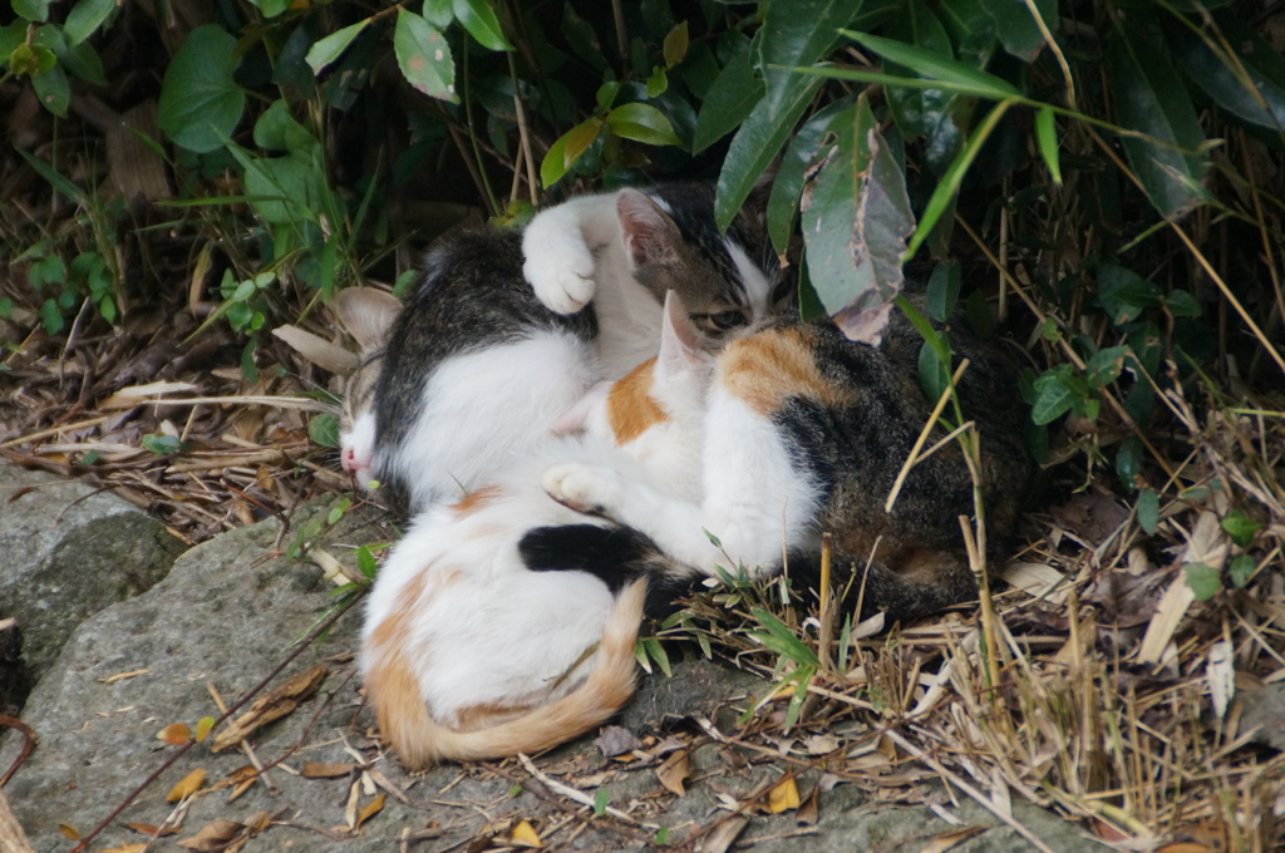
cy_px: 426
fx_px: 10695
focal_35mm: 300
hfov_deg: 6.9
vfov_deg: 4.6
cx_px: 642
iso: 1000
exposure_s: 1/640
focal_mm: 200
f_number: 6.3
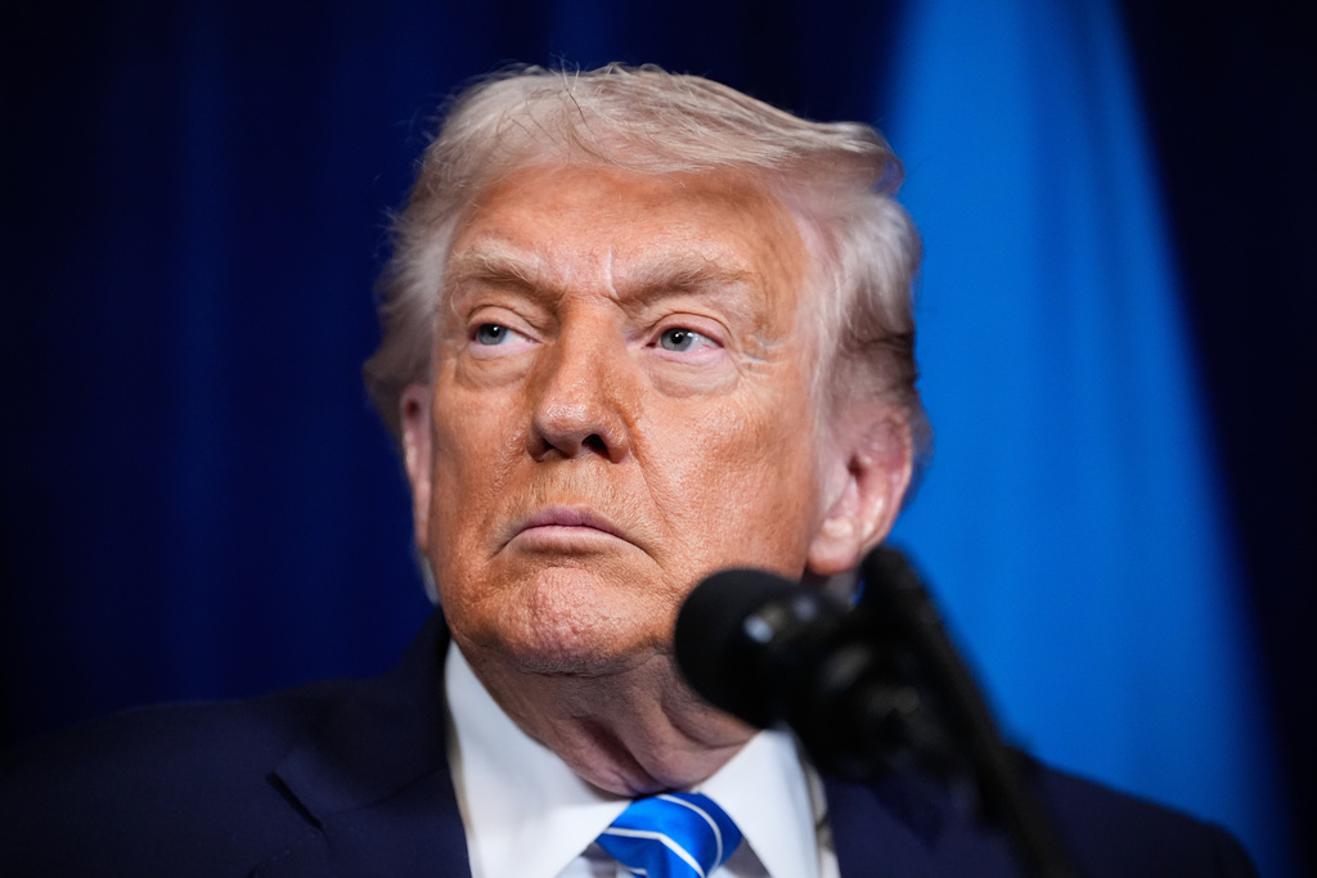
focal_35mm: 200
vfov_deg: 6.9
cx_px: 658
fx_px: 7317
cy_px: 439
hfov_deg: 10.3
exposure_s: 1/500
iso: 4000
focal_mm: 200
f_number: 3.2
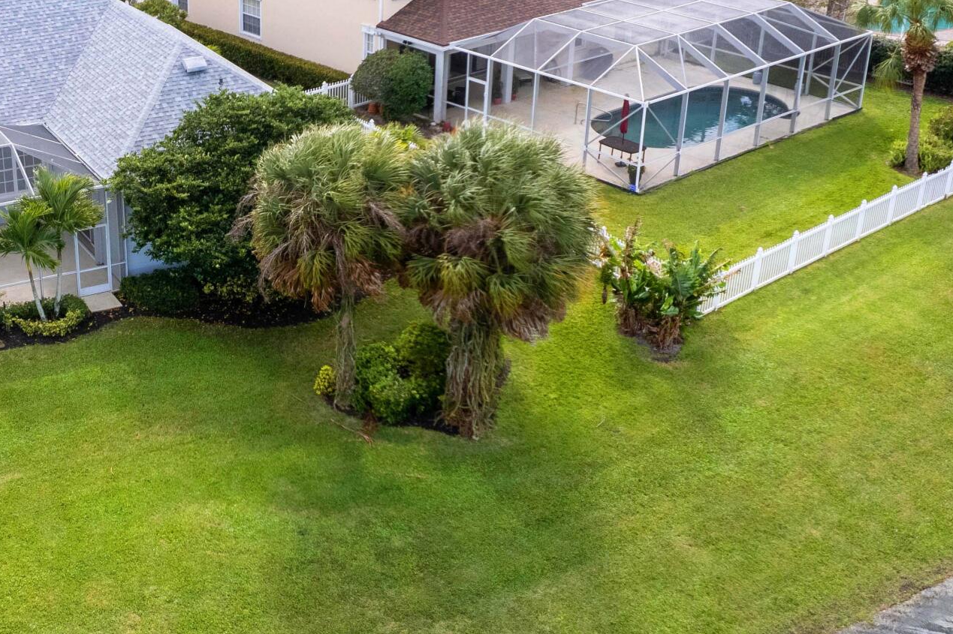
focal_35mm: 52
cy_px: 268
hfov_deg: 37.3
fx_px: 1376
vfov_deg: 25.9
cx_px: 246
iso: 100
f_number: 2.8
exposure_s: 1/1600
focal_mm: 8.38
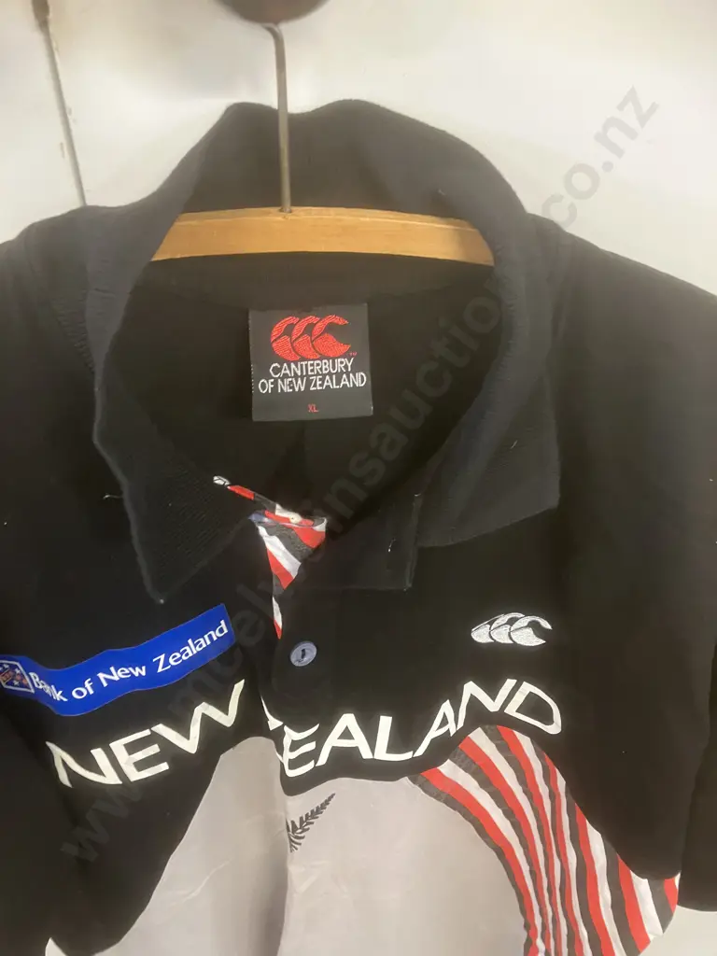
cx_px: 358
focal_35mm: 28
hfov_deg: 49.7
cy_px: 478
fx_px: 773
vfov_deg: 63.4
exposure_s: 1/33
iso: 320
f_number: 1.8
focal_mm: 3.99
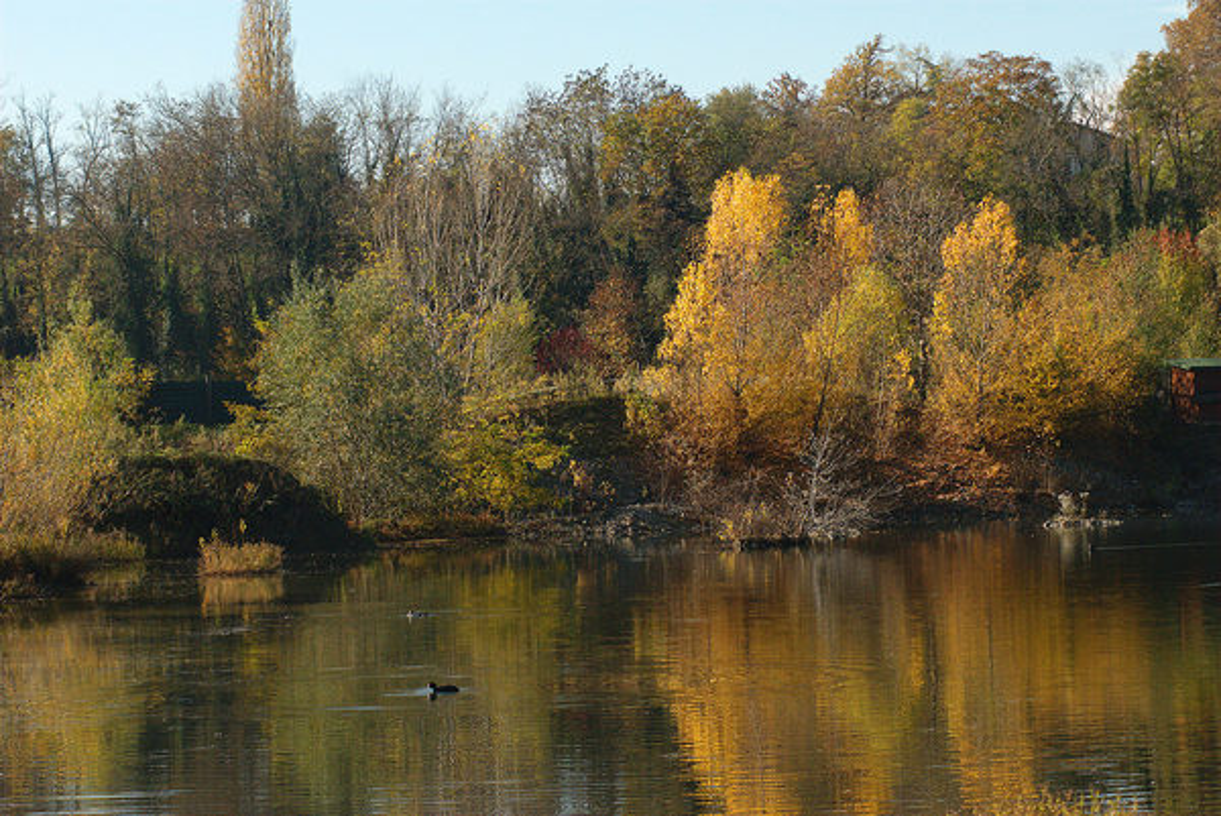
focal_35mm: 123
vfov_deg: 11.2
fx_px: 4175
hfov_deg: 16.6
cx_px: 610
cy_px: 408
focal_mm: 82
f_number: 7.1
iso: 800
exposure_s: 1/1250
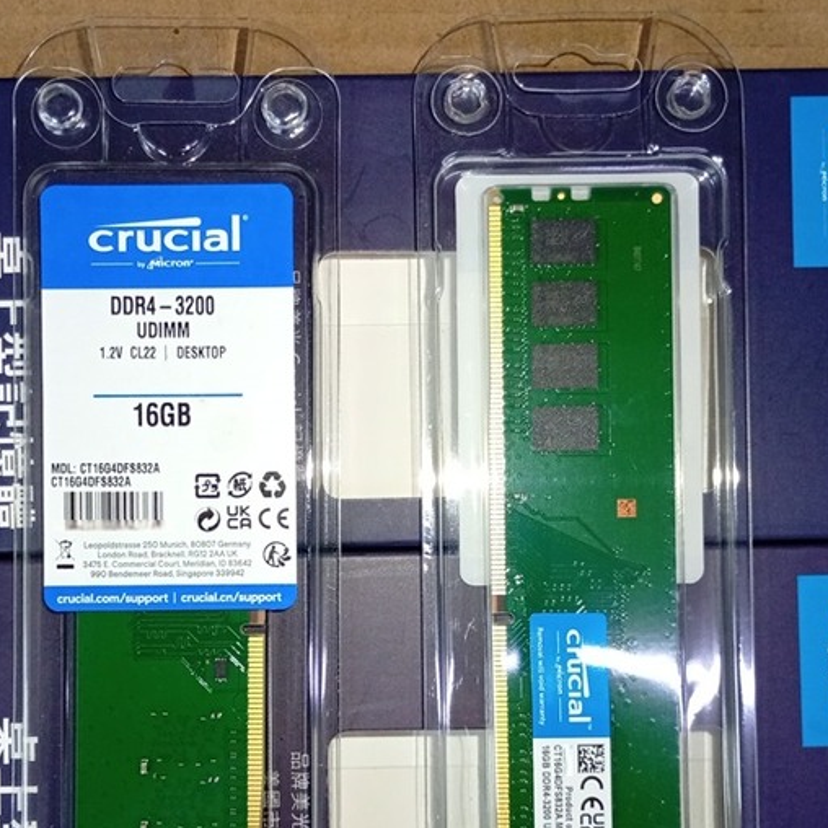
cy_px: 518
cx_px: 390
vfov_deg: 37.3
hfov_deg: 37.5
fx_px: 1218
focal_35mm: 45
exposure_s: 1/50
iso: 229
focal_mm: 3.84
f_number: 1.8
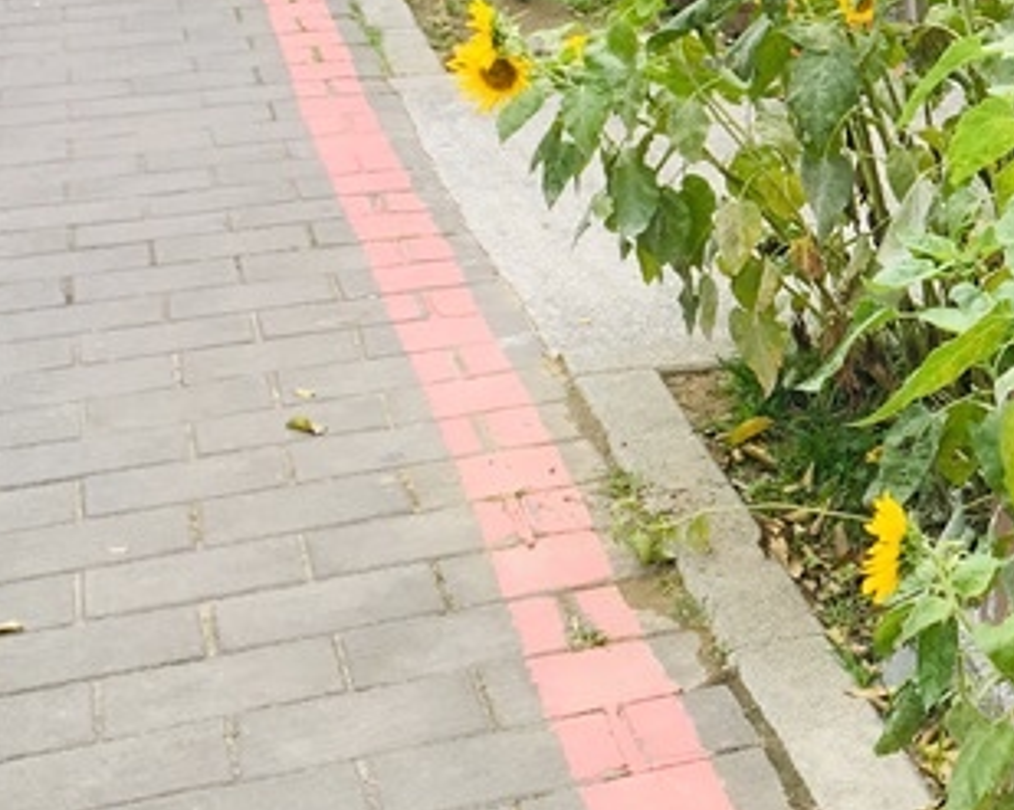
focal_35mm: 87
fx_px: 2610
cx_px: 1362
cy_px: 175
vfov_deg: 17.5
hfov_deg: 20.0
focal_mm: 4.15
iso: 25
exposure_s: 1/370
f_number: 2.2
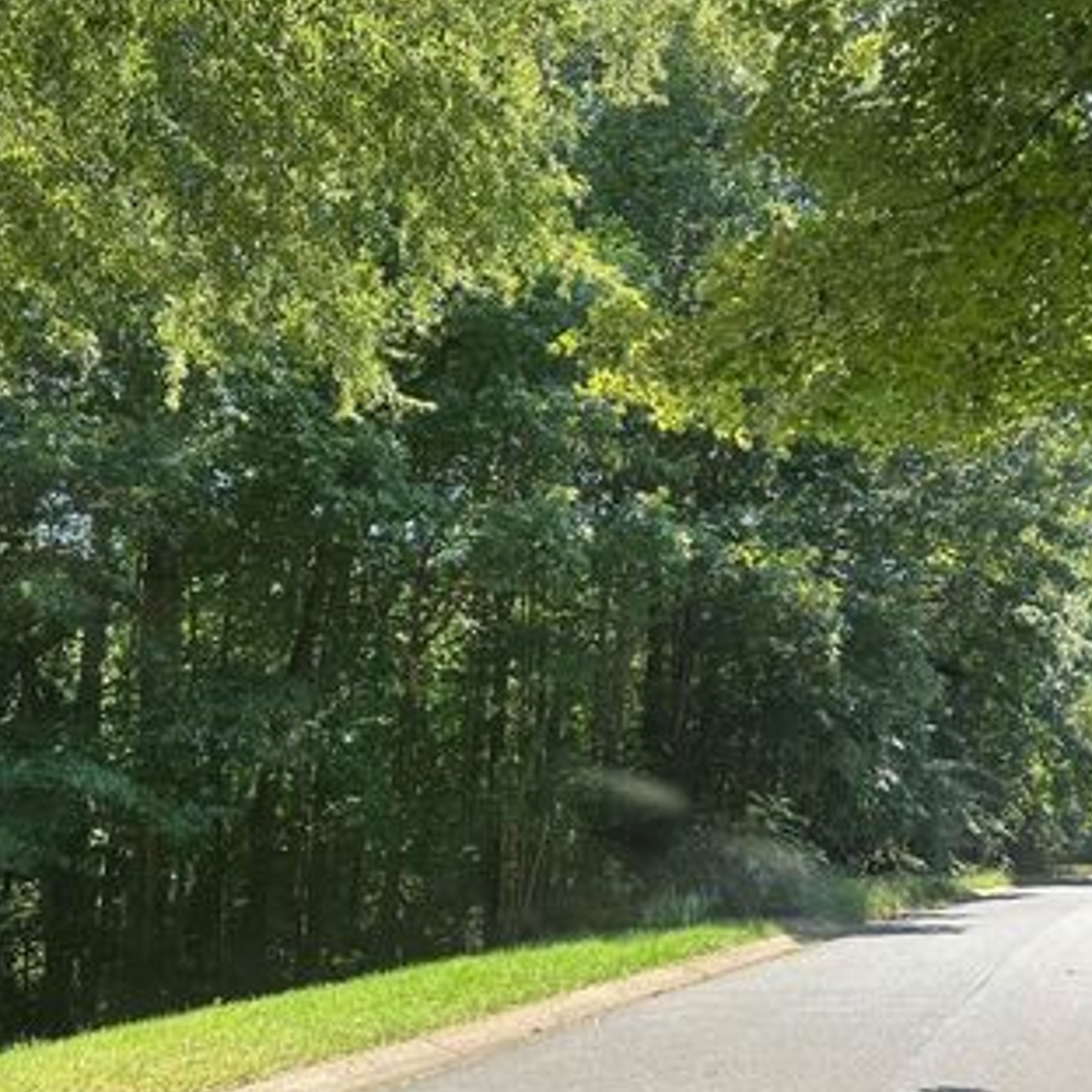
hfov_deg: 48.4
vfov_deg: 48.4
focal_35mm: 34
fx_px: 1213
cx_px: 609
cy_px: 583
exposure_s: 1/192
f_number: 1.78
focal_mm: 6.86
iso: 80
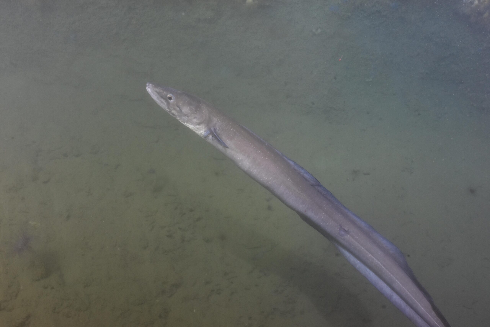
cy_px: 164
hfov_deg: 53.1
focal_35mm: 36
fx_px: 490
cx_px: 245
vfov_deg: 36.9
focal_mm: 24
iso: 800
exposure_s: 1/100
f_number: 4
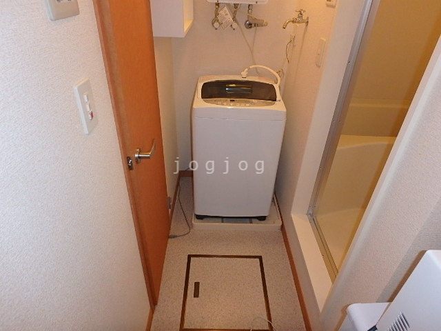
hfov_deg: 79.0
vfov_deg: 63.4
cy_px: 166
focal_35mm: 21
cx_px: 220
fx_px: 268
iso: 400
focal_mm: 3.7
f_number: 3.5
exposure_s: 1/30
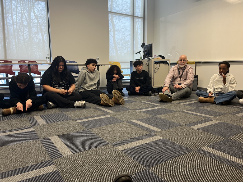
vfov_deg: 53.1
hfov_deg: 67.3
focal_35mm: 26
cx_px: 122
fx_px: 183
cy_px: 91
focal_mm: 5.1
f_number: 1.6
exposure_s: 1/120
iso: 125
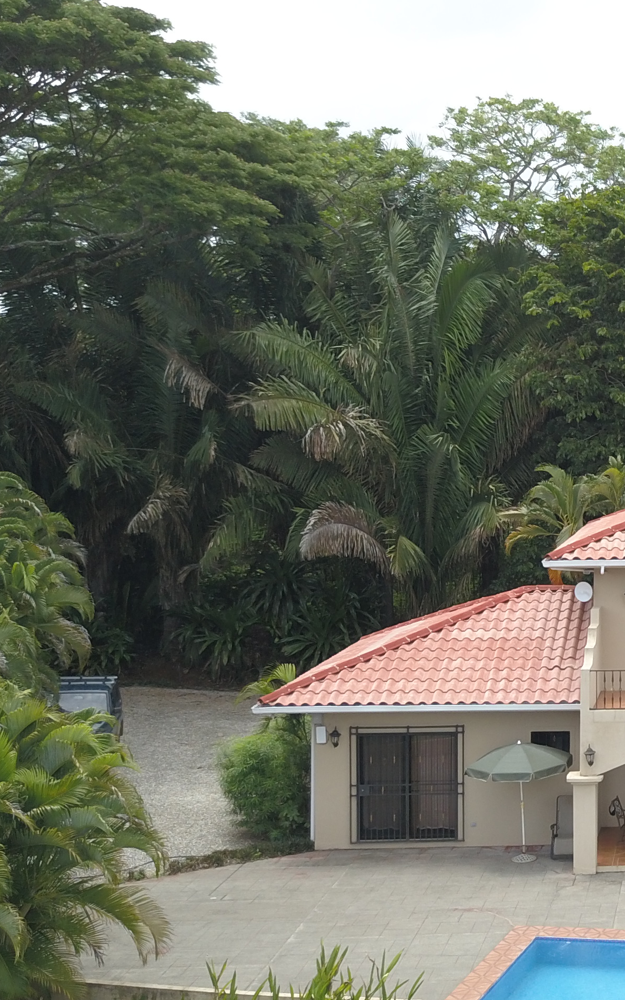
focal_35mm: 58
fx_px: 1581
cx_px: 924
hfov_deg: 19.6
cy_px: 494
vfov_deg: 35.1
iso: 100
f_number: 2.2
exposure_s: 1/733
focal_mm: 4.73
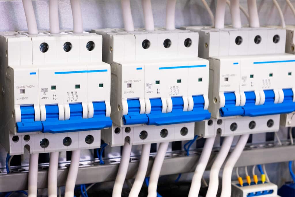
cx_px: 148
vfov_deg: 18.7
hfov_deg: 27.7
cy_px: 98
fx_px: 598
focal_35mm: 73
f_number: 11
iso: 400
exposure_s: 1
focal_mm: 48.4
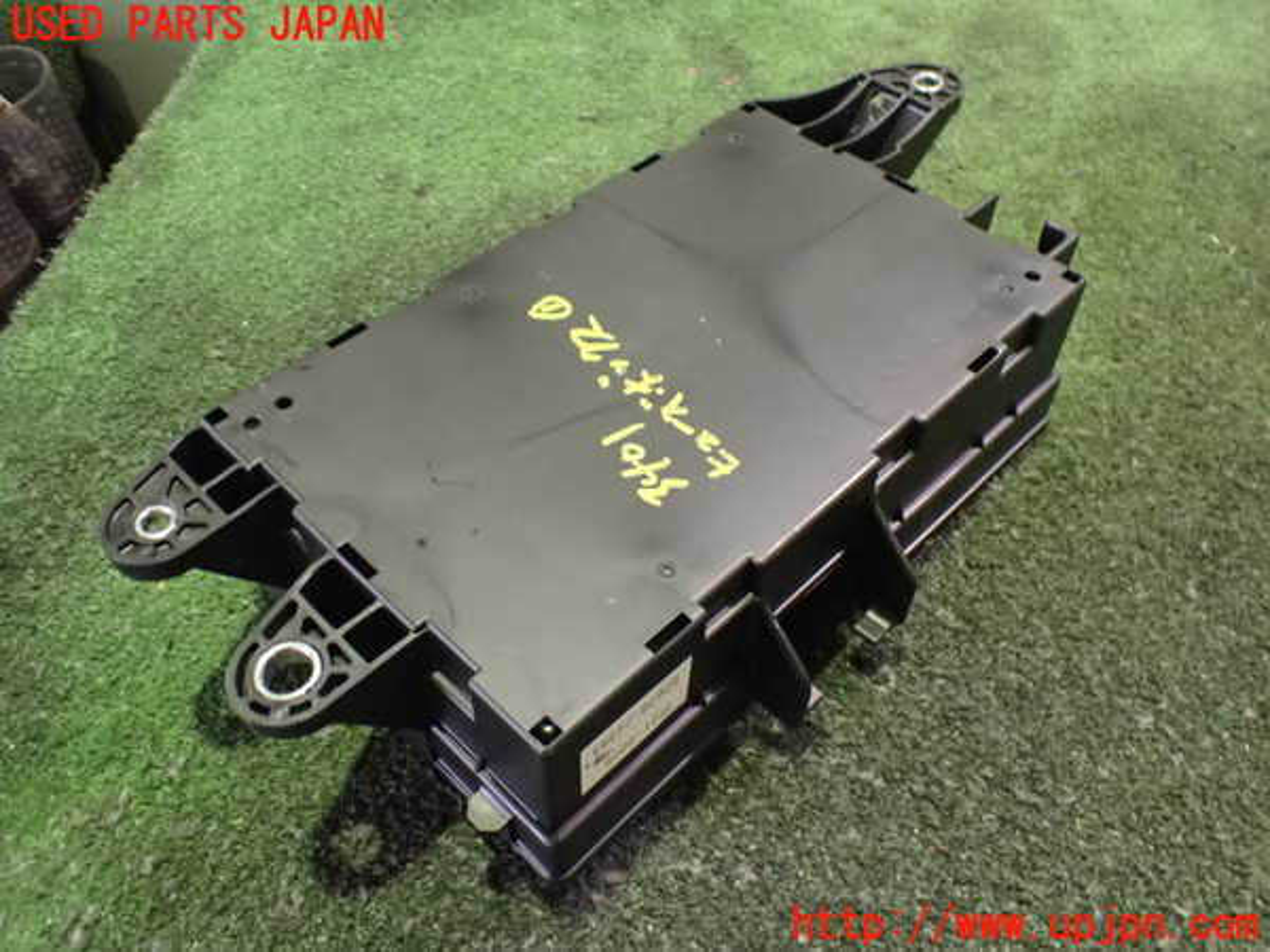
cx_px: 635
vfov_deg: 46.8
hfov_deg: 60.0
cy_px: 476
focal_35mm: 30
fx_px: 1101
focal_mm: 5.4
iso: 1600
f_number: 2.3
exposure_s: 1/30
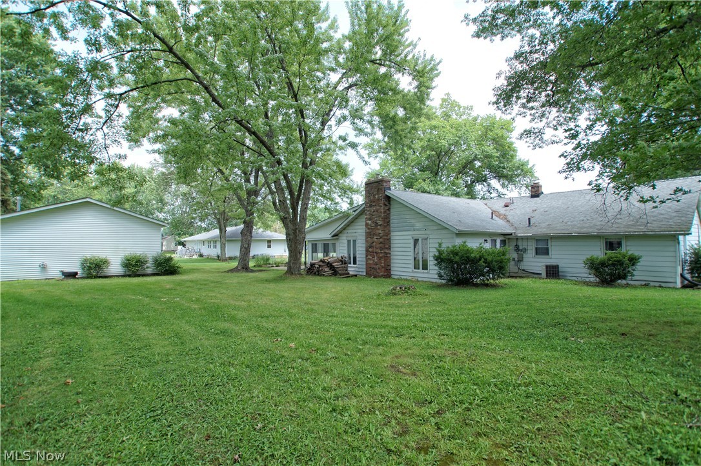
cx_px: 350
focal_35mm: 16
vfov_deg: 72.0
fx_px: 321
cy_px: 233
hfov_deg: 95.0
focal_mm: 11
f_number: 4.5
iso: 100
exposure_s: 1/160
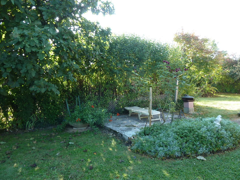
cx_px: 120
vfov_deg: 54.9
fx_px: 173
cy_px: 90
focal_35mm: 25
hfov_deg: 69.4
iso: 80
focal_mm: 4.1
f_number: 3.3
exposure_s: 1/50
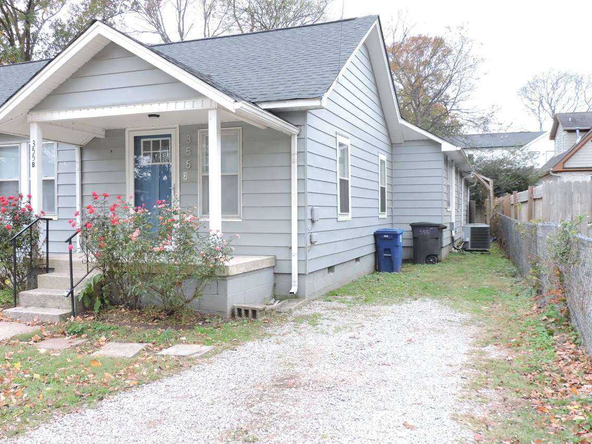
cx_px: 259
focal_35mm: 34
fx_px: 582
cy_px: 226
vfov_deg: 41.8
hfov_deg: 53.8
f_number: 3.1
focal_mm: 5.4
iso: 400
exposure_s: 1/50
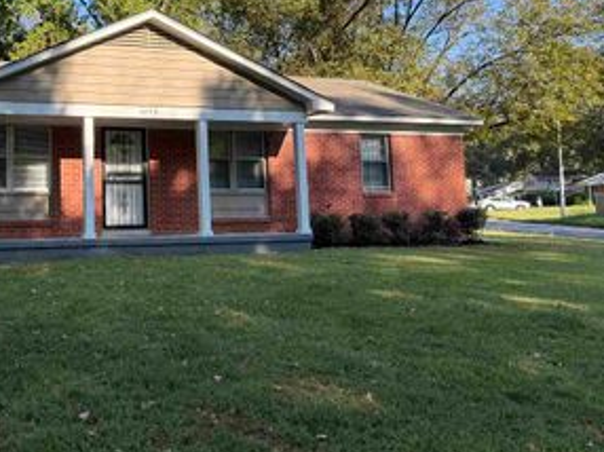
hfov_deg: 42.3
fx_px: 732
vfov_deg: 33.9
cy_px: 138
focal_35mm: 42
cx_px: 99
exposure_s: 1/992
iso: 80
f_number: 1.78
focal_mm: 6.76
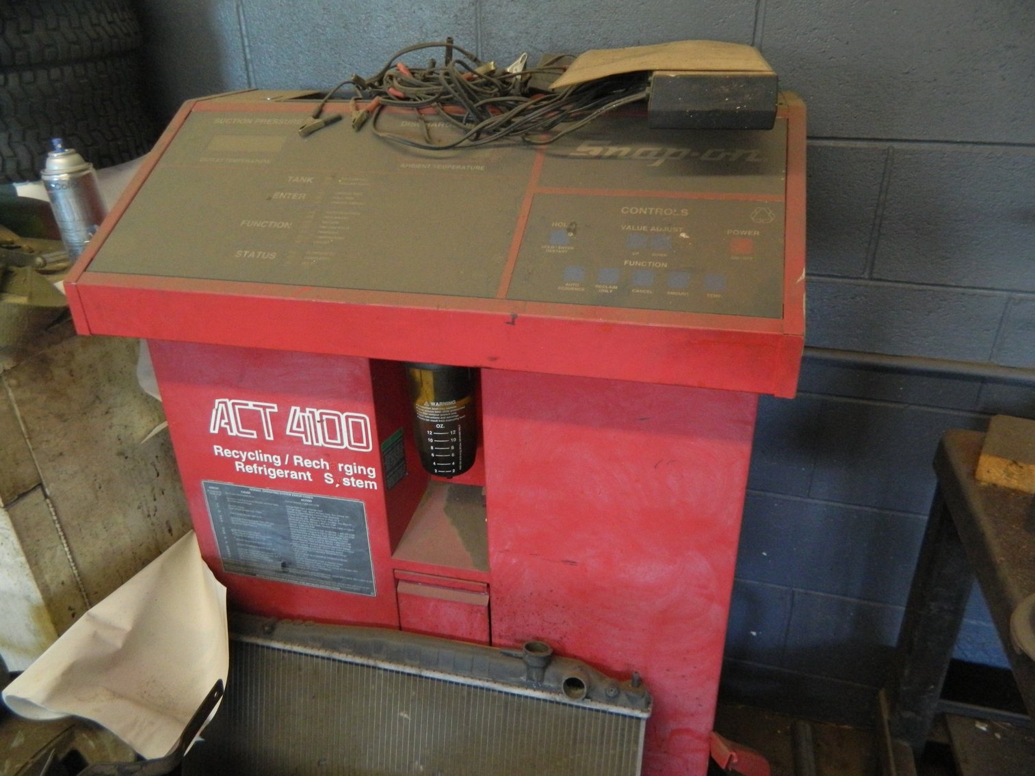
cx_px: 518
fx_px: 748
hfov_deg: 69.4
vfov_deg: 54.9
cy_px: 388
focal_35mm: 25
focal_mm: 4.5
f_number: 3.1
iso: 400
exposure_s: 1/13
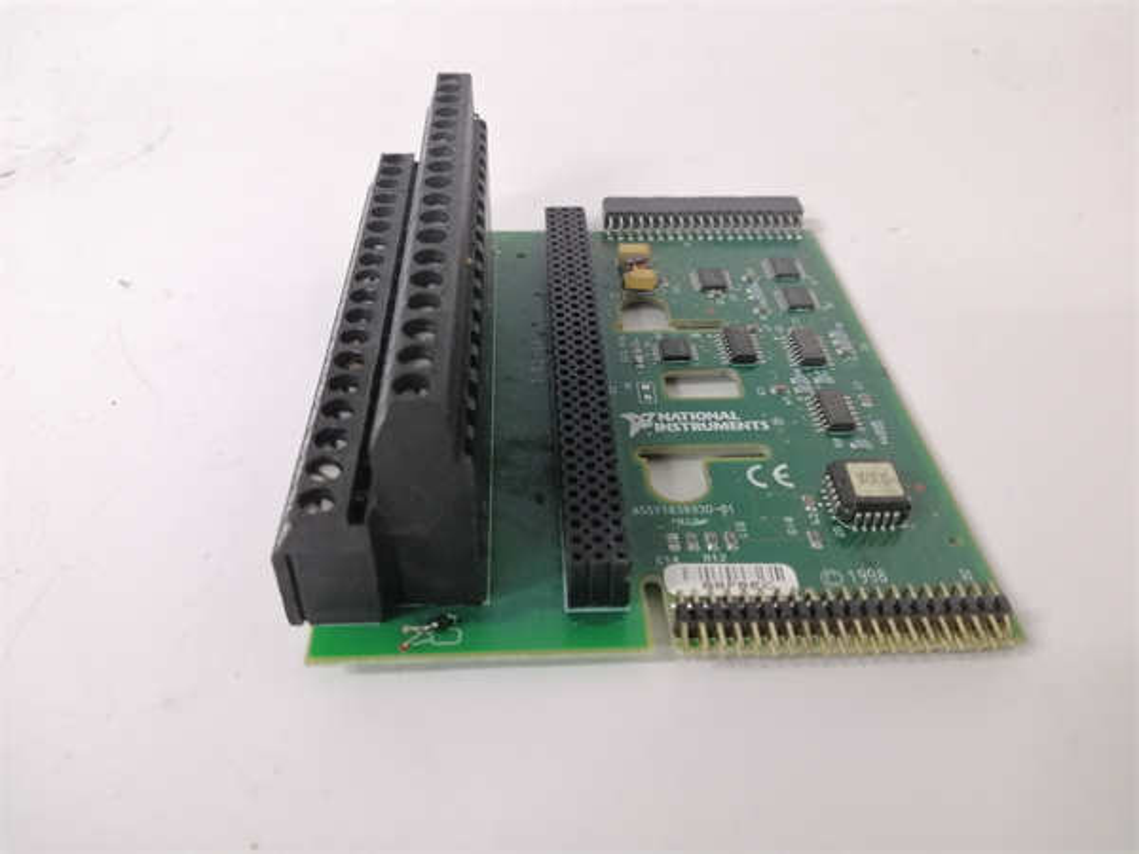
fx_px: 856
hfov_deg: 67.3
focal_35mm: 26
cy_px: 427
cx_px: 570
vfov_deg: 53.1
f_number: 2.2
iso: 320
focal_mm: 3.81
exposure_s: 1/25
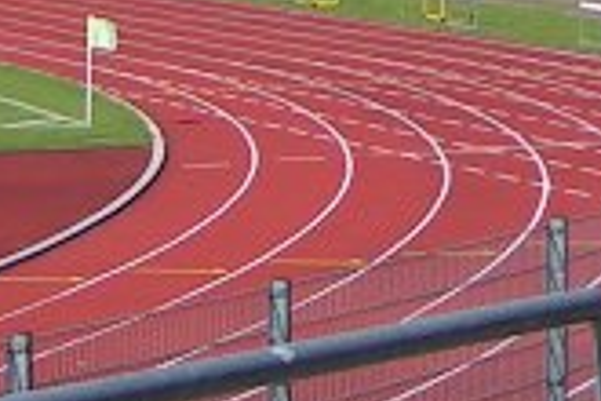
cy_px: -171
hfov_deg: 10.6
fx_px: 3205
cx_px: 659
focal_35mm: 192
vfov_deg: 7.1
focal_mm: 5.8
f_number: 3.5
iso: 50
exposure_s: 1/1000
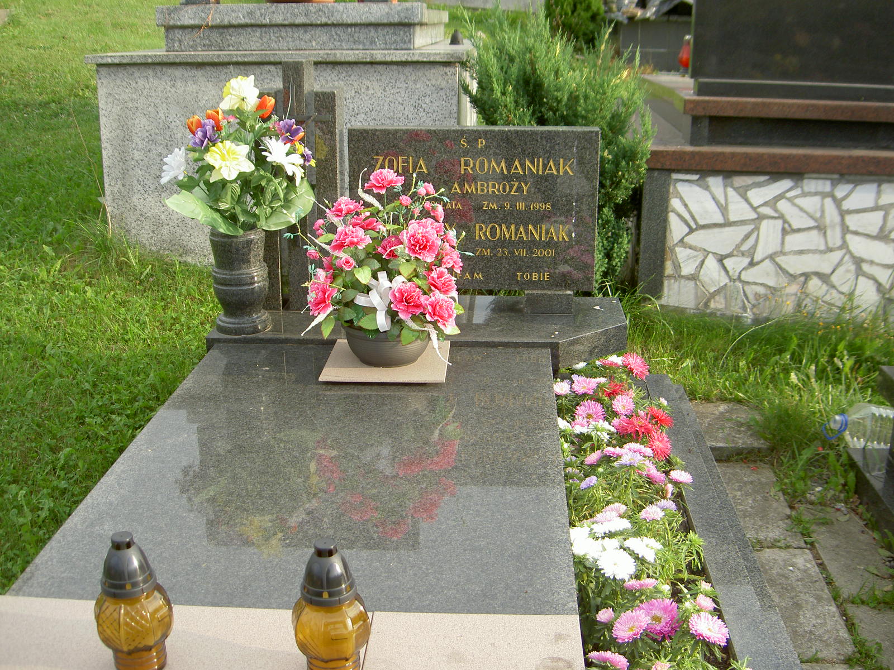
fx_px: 1007
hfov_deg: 47.9
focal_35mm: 39
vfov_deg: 36.8
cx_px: 447
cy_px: 335
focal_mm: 8
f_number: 2.8
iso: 50
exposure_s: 1/200
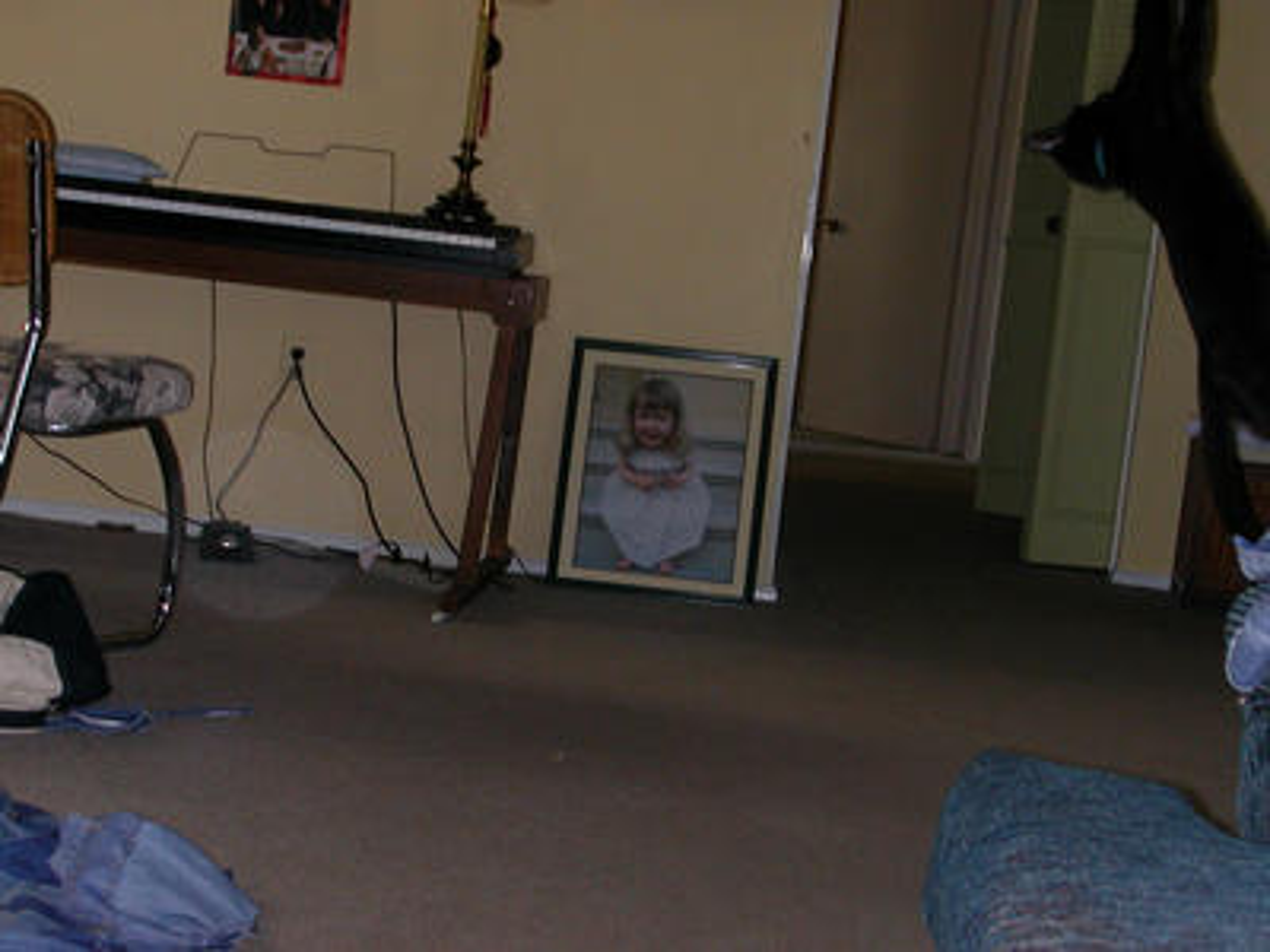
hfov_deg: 30.3
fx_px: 2348
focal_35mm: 64
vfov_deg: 22.9
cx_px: 635
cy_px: 476
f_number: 3.5
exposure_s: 1/59.9
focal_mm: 9.7
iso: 200
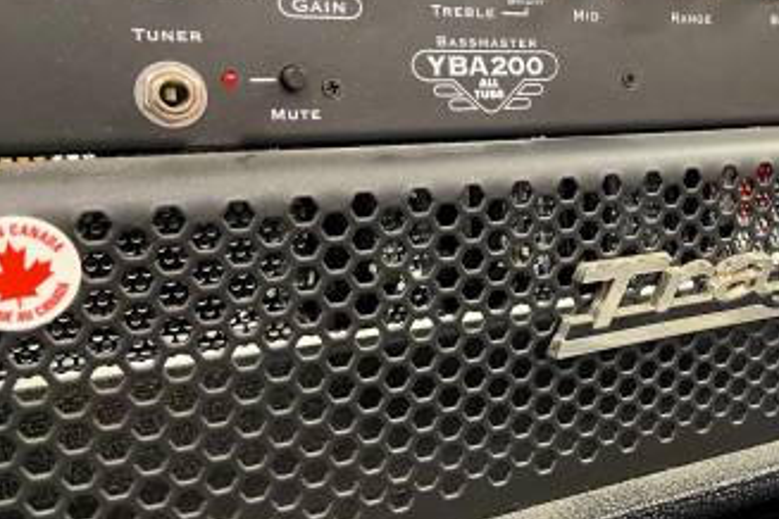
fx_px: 930
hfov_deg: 43.7
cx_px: 598
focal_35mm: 43
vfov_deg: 31.2
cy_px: 240
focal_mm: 4.25
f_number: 1.8
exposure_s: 1/32
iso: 500
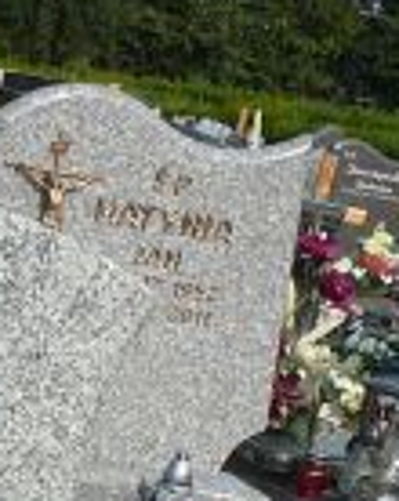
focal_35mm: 159
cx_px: -167
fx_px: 2352
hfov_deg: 9.5
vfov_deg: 11.2
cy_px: 955
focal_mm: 5.2
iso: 80
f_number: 5
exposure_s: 1/400
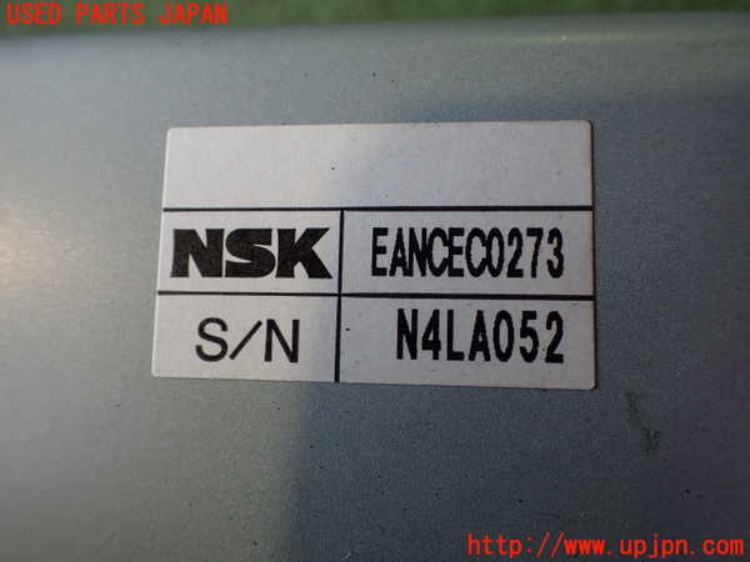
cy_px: 281
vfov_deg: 46.8
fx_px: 650
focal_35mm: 30
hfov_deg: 60.0
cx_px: 375
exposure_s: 1/125
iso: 160
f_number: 2.3
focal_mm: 5.4
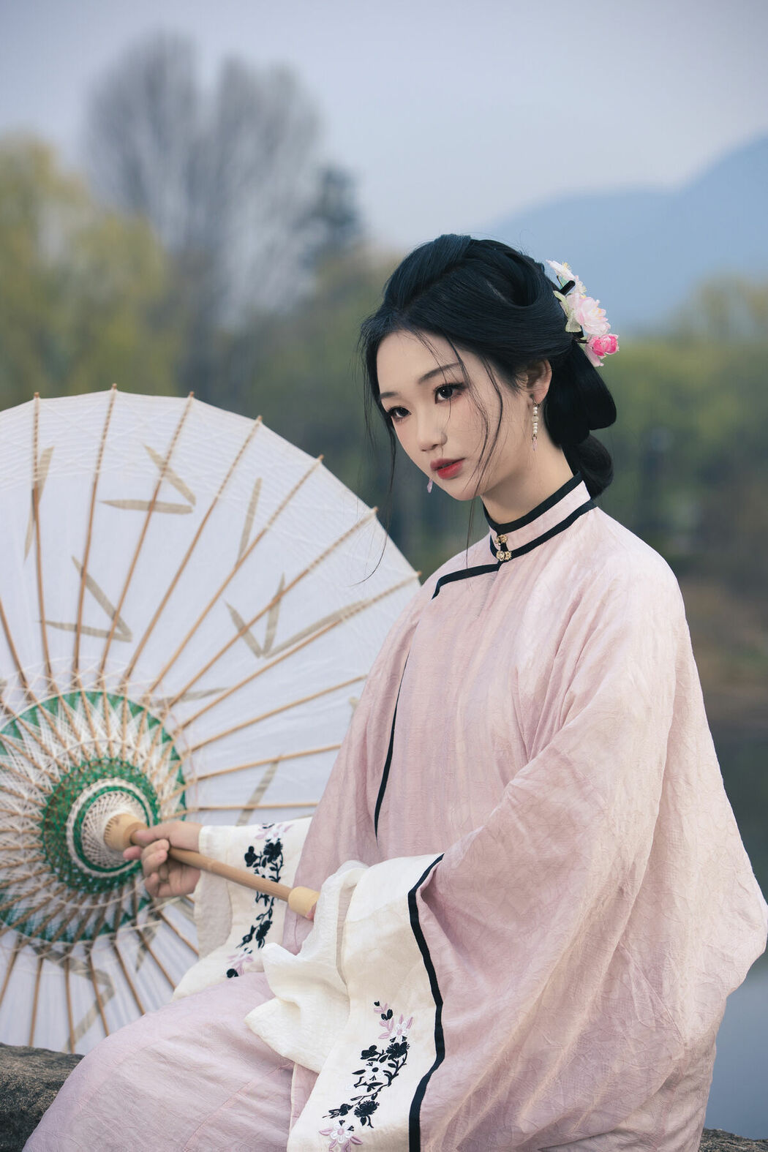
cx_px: 384
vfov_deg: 18.6
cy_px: 576
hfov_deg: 12.5
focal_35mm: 110
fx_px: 3520
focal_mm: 110
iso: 250
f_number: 5
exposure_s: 1/200
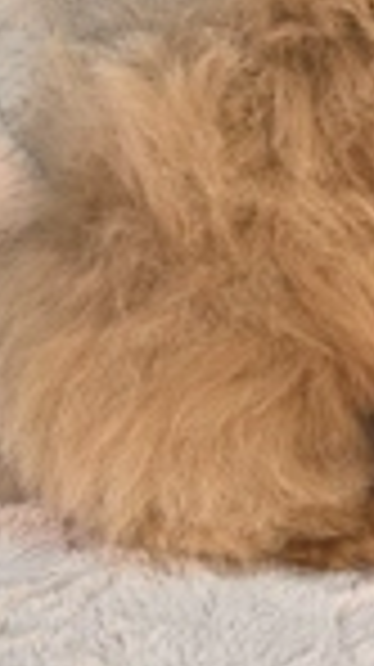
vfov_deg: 20.4
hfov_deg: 11.1
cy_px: 94
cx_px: 613
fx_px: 1820
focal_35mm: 103
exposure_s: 1/100
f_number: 1.4
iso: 250
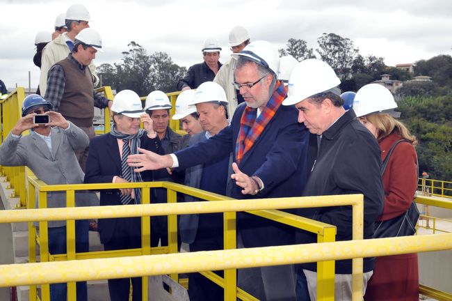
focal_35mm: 52
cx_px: 226
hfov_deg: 37.9
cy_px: 150
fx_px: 658
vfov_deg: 25.7
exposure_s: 1/250
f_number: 10
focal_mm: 35
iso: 800
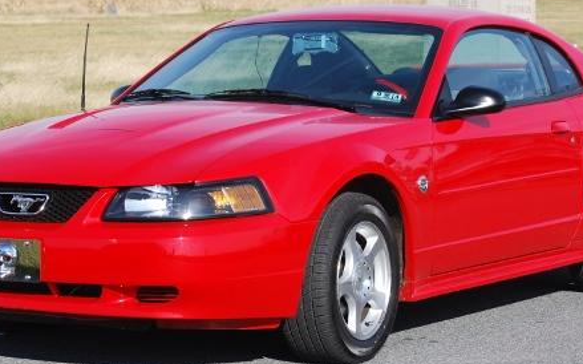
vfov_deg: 10.7
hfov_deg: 17.0
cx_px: 290
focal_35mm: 123
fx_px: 1949
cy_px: 114
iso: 100
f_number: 7.1
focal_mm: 55
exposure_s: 1/200
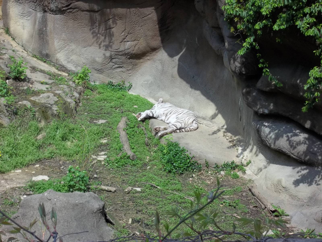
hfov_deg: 20.4
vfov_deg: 15.4
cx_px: 161
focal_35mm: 96
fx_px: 893
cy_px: 121
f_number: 5.2
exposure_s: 1/320
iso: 64
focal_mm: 17.1
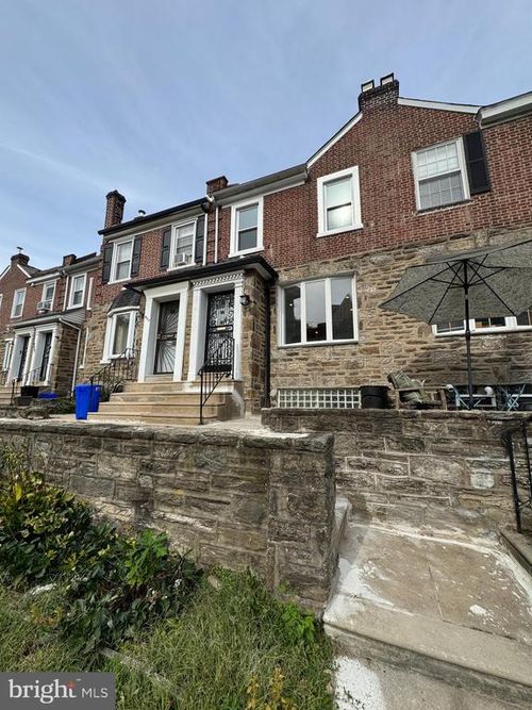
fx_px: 287
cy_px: 355
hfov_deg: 85.7
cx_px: 266
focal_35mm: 14
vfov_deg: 102.1
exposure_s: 1/1063
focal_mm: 2.22
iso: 50
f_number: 2.2
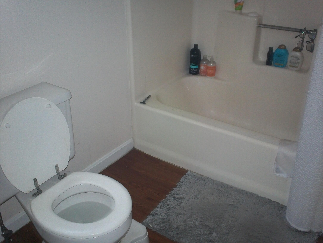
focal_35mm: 38
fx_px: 355
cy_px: 122
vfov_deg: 37.7
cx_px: 162
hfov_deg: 49.0
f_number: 4.5
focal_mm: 6.3
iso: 160
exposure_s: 1/30
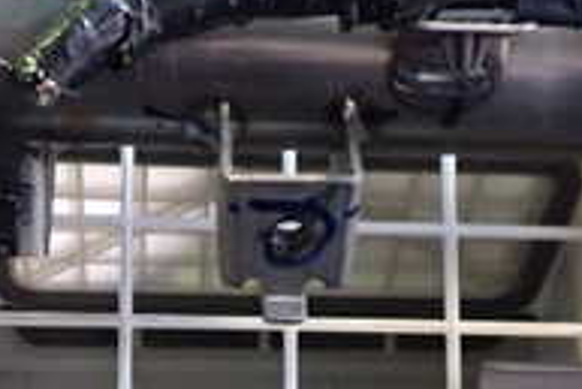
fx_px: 1569
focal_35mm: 97
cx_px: 265
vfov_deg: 13.6
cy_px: 495
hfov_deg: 21.0
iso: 640
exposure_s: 1/30
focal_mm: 5.4
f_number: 2.3
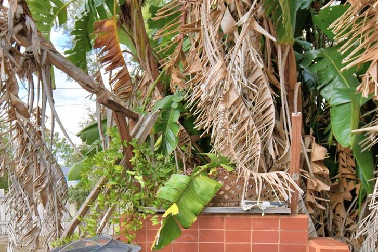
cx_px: 193
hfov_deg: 57.2
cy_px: 222
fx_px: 347
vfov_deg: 37.6
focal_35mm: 33
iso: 125
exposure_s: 1/500
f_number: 4.5
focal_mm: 10
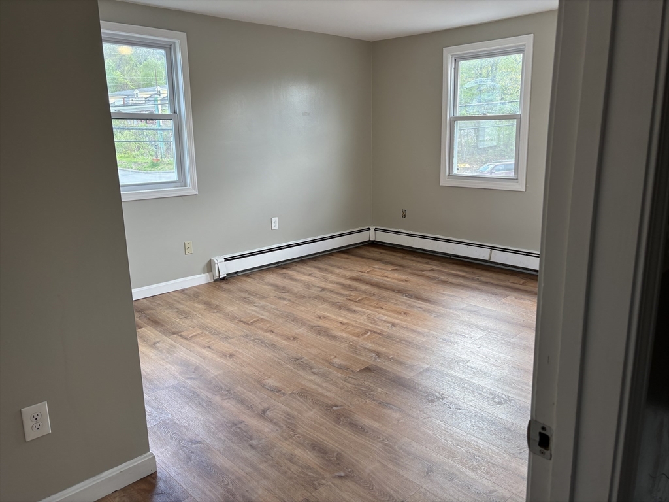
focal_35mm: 26
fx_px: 502
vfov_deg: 53.1
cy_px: 251
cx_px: 334
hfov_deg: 67.3
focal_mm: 5.96
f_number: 1.6
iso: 40
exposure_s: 1/120
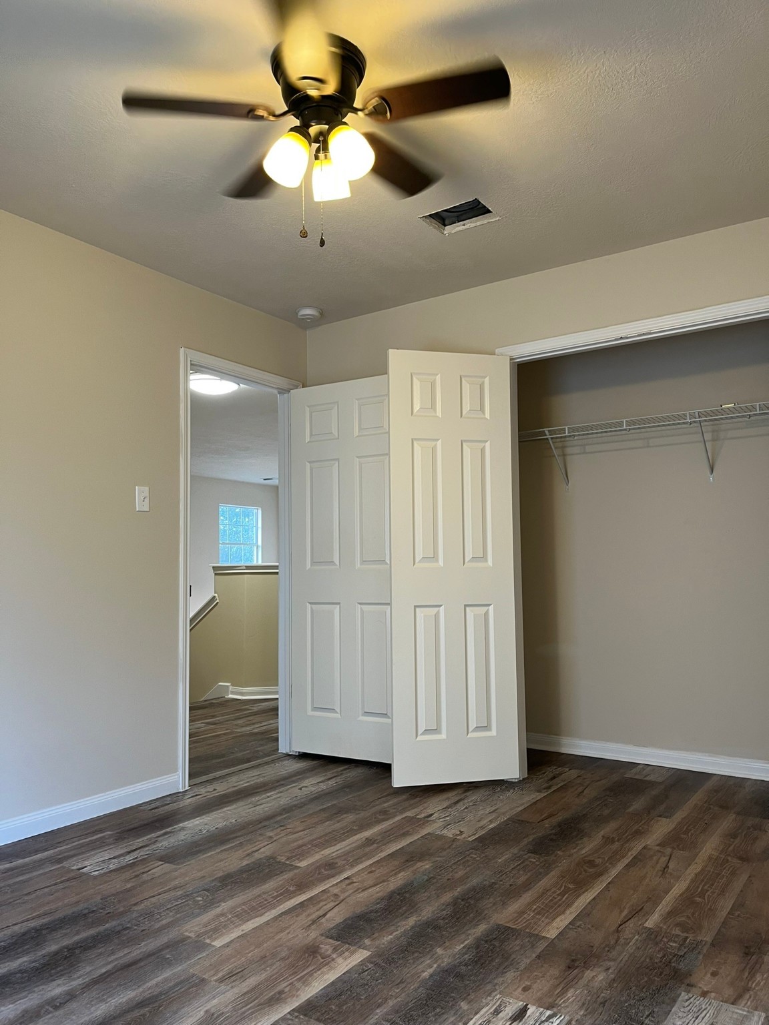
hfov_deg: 53.1
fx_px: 770
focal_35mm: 26
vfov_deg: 67.3
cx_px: 384
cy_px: 512
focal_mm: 5.1
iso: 100
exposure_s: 1/60
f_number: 1.6
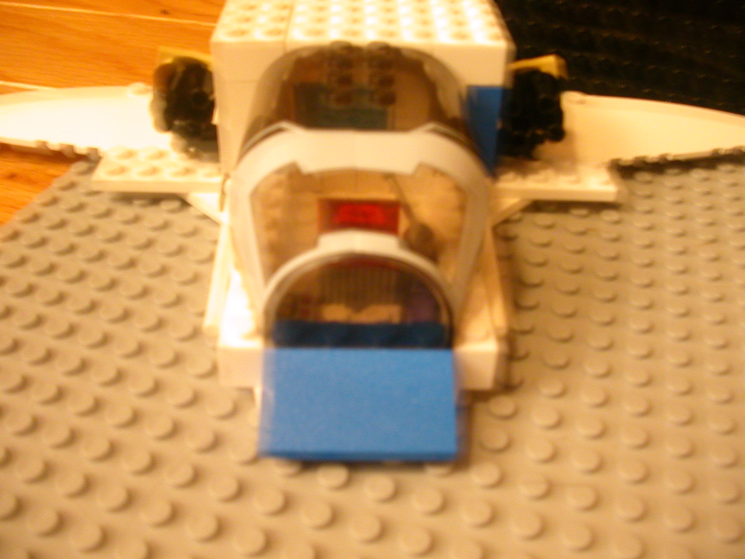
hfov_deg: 50.1
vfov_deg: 38.7
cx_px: 372
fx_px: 796
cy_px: 280
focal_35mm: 37
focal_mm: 5.6
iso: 148
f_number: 2.7
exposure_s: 1/3.2
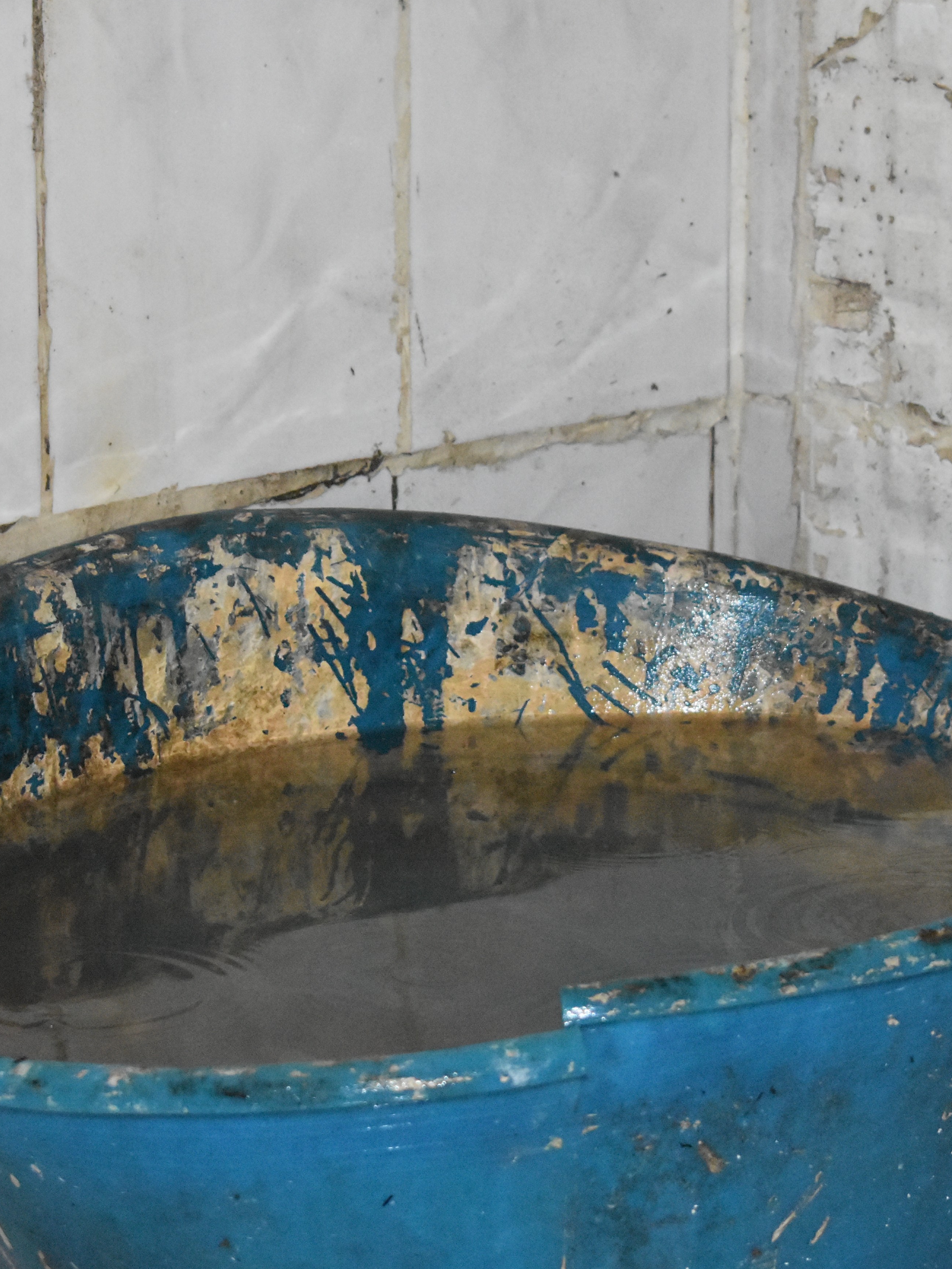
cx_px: 442
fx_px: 5017
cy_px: 649
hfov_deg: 10.8
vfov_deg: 14.4
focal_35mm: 137
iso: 6400
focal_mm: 55
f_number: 5.6
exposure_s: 1/60
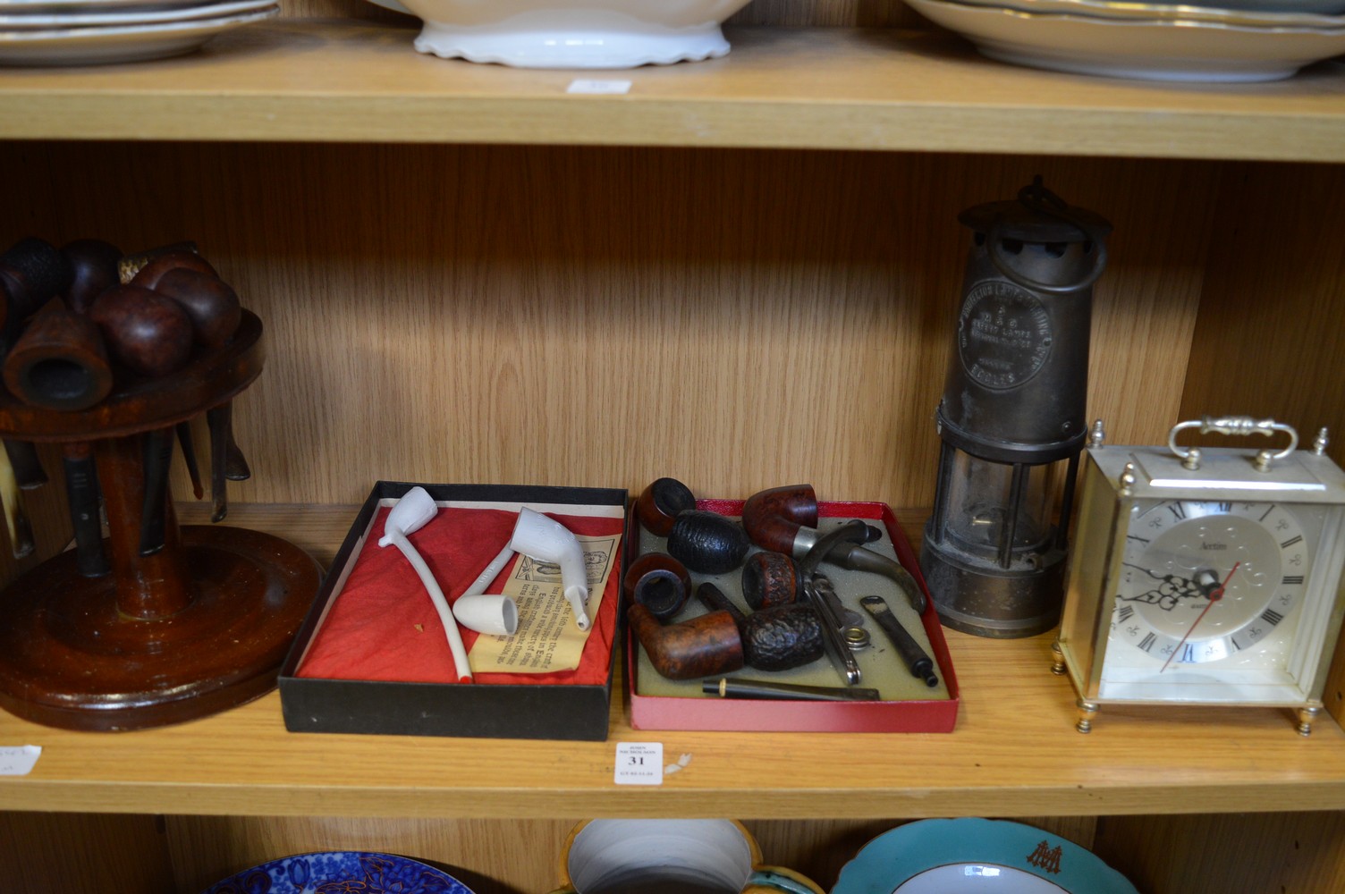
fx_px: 1288
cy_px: 447
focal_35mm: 34
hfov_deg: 55.1
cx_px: 672
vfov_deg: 38.3
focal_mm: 23
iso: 720
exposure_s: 1/60
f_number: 3.8
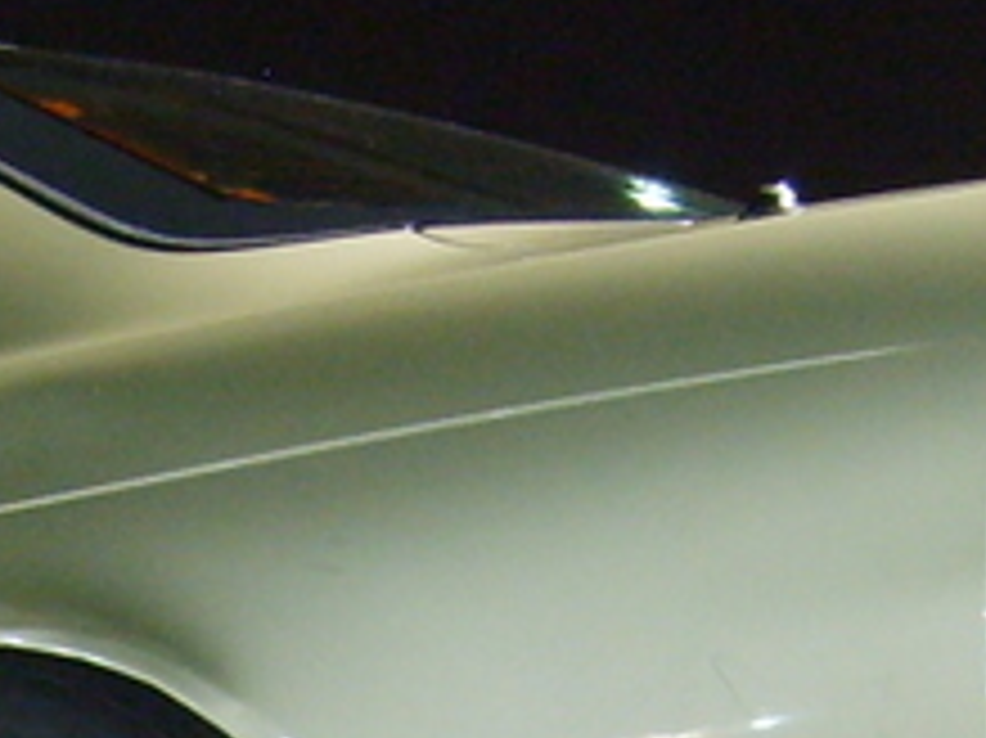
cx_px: 23
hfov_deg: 11.9
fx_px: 4669
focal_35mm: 164
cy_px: 1386
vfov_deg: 8.6
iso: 184
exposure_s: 1
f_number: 2.8
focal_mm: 5.8
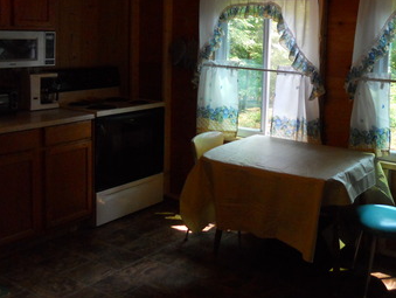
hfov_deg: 42.7
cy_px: 71
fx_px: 504
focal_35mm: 44
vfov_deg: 32.3
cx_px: 235
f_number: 2.7
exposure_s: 1/160
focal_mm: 5
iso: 400
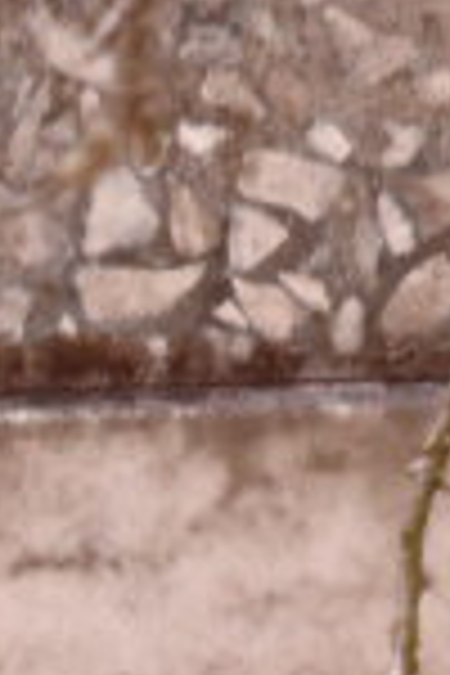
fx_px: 13274
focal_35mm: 708
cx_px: 891
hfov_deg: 1.9
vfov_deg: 2.9
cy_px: 1570
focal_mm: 16.3
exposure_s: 1/125
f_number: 4.4
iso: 100
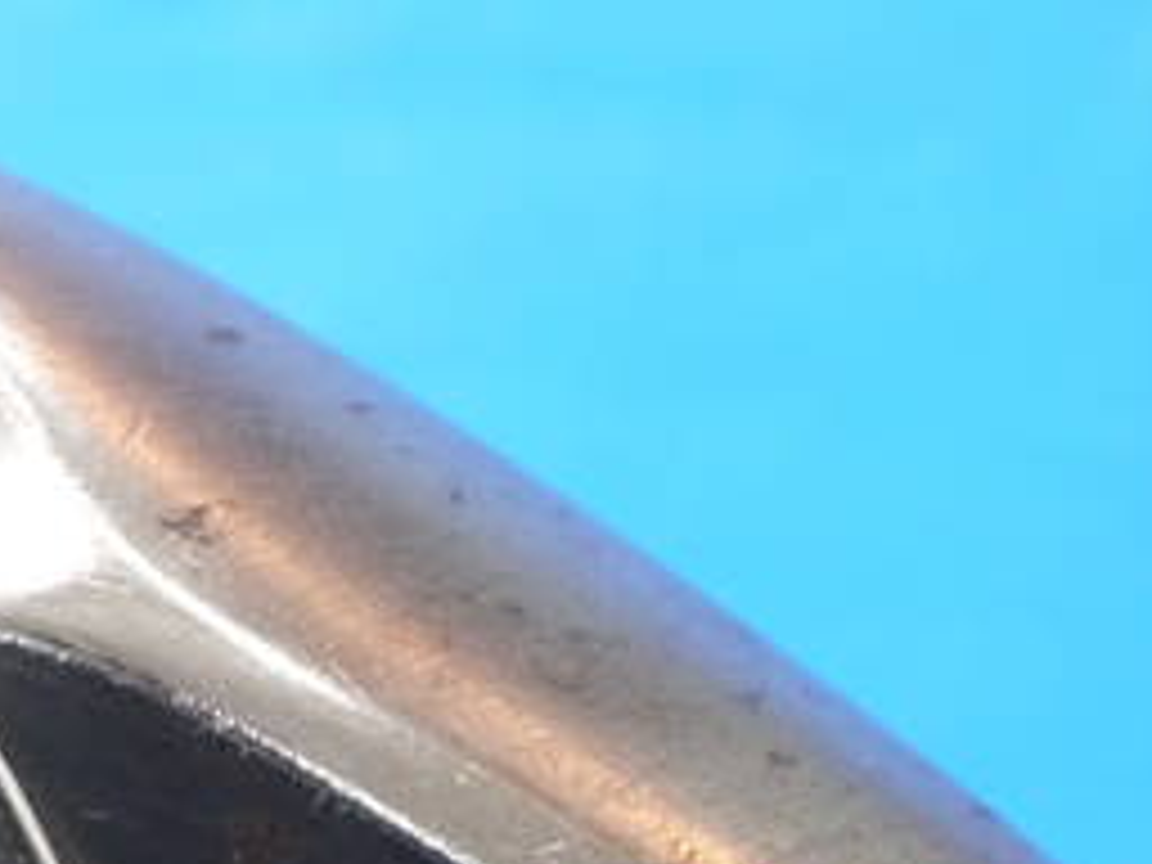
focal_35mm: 210
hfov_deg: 9.3
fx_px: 6989
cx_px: -162
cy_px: 824
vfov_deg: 7.1
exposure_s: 1/60
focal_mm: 42
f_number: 5.6
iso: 800
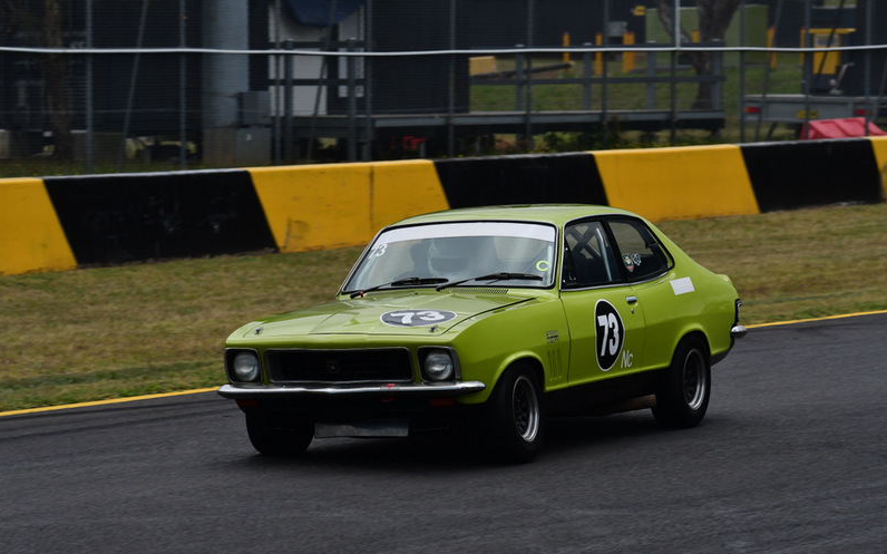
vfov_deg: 6.3
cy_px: 279
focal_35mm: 208
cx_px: 442
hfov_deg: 10.1
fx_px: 5015
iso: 400
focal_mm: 135
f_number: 8
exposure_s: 1/800
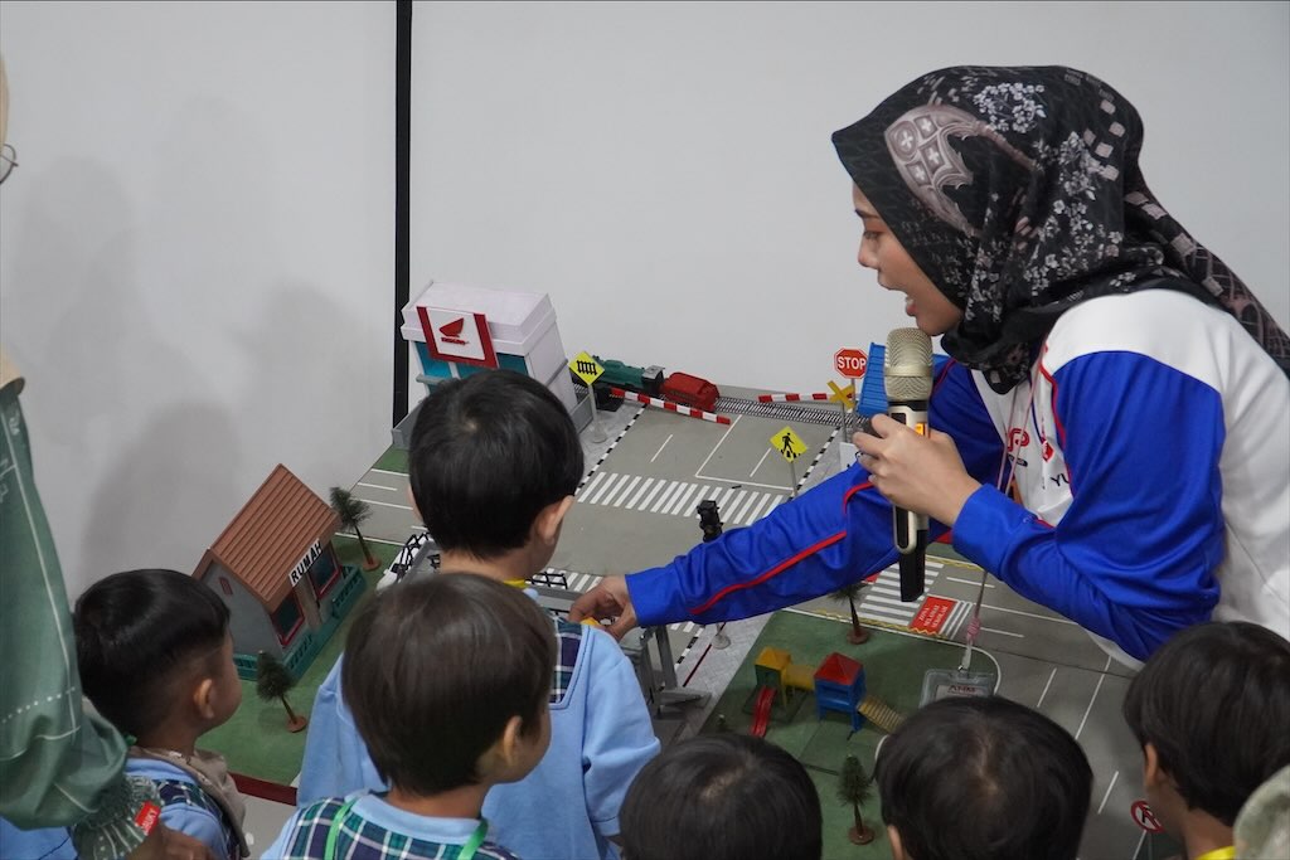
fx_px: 1774
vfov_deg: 27.3
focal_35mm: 50
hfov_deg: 40.0
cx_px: 645
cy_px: 430
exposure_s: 1/160
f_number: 4
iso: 4000
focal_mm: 33
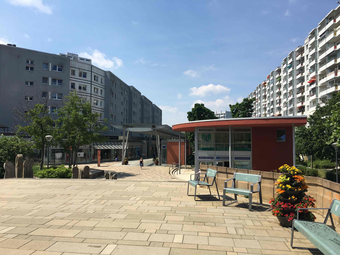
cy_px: 128
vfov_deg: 48.2
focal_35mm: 29
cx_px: 170
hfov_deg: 61.7
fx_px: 285
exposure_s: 1/1748
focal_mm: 4.15
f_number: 2.2
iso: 25
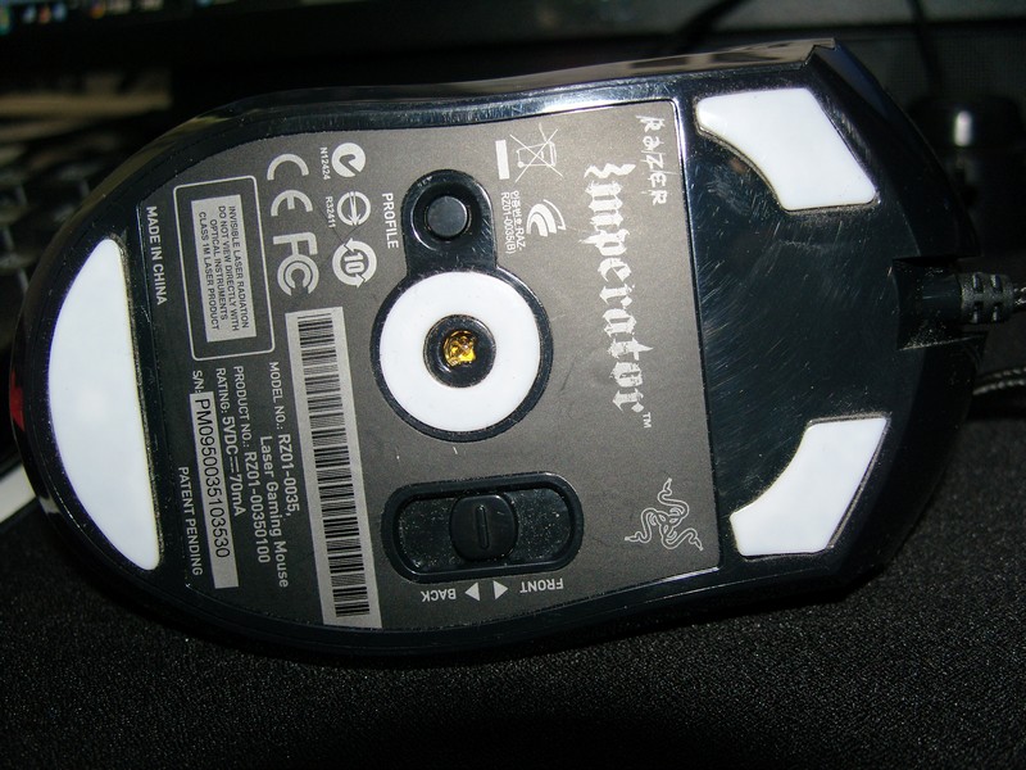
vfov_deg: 37.7
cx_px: 513
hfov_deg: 49.0
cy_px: 385
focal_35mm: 38
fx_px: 1126
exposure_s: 1/40
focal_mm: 7.8
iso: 80
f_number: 2.8
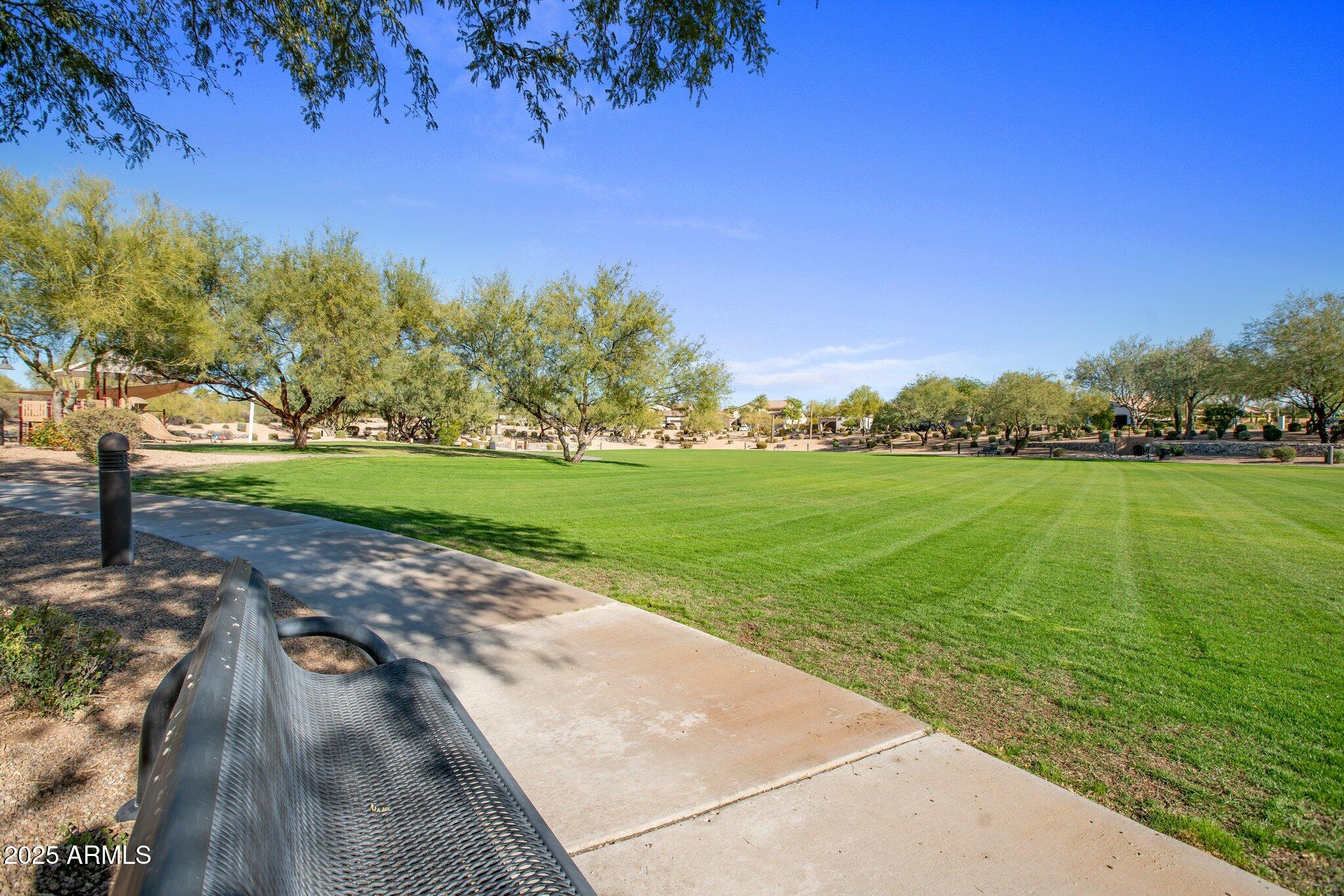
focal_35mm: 16
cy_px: 448
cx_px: 672
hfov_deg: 96.7
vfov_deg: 73.8
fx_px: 597
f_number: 7.1
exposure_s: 1/200
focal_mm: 16
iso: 100
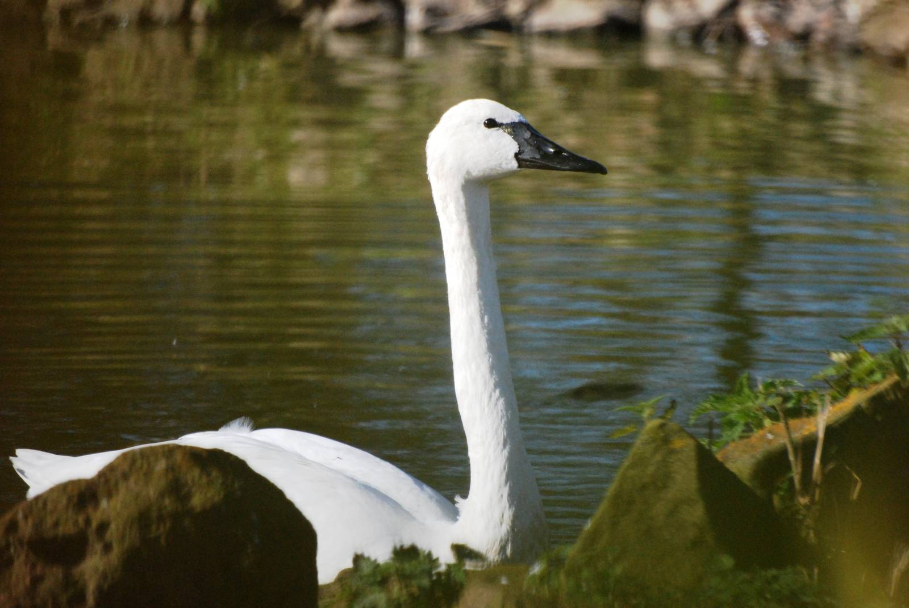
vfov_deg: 3.1
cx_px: 454
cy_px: 304
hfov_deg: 4.6
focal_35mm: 450
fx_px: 11376
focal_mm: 300
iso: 1000
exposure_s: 1/2500
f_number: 6.3
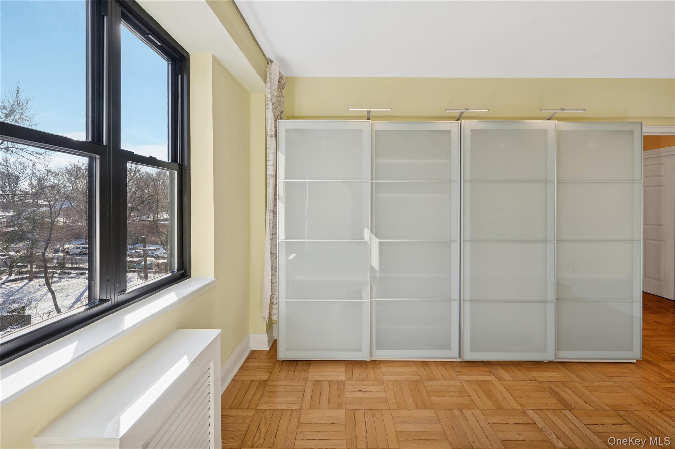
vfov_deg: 81.1
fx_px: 262
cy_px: 224
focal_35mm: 14
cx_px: 338
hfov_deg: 104.3
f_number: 11
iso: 200
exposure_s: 1/40
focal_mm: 14
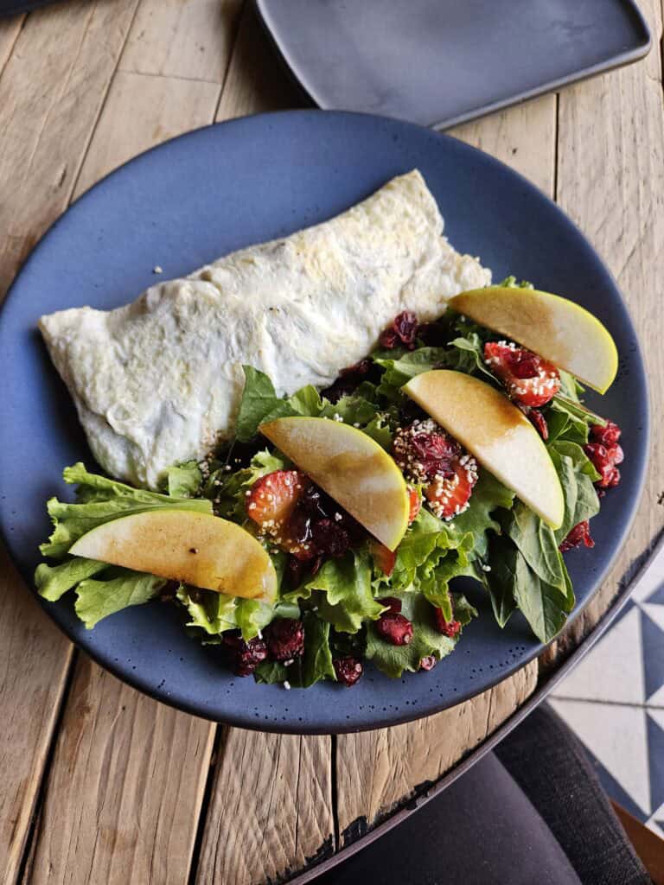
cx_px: 332
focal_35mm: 23
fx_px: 588
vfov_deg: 73.9
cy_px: 442
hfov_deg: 58.9
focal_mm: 5.4
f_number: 1.8
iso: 125
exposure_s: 1/207
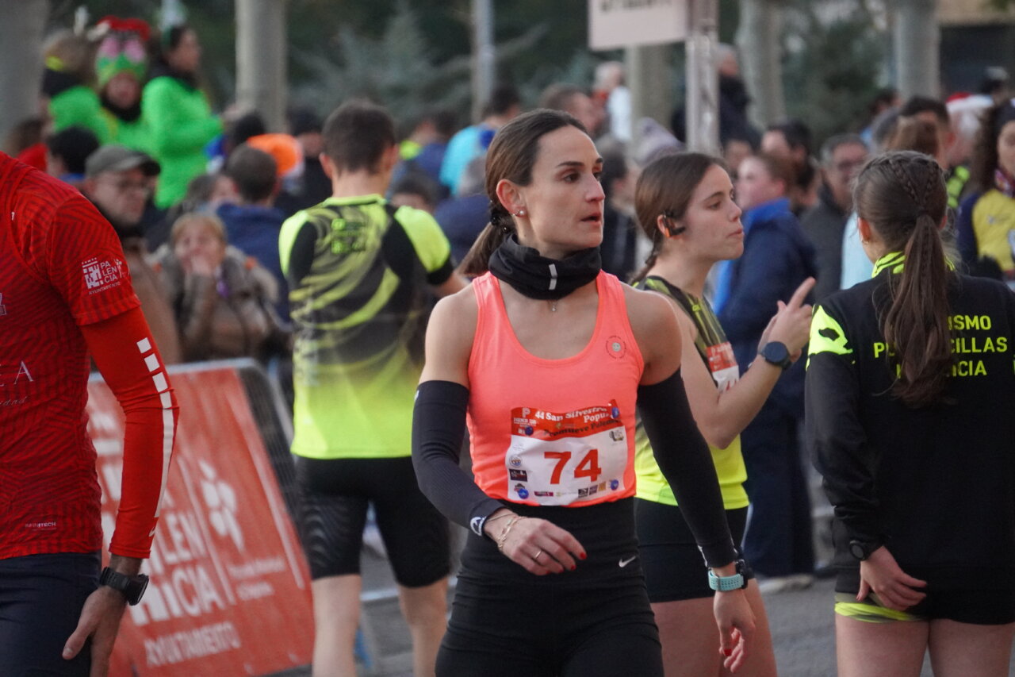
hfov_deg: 6.7
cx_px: 508
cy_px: 338
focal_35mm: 309
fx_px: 8710
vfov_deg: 4.4
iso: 6400
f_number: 6.3
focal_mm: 206
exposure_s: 1/250
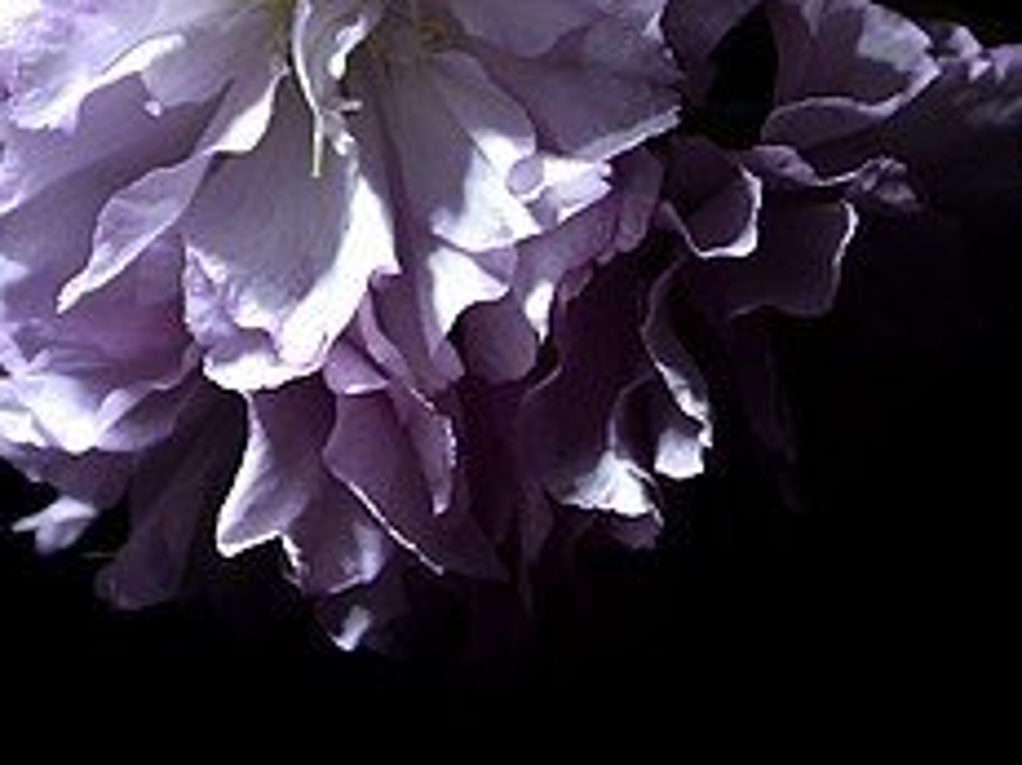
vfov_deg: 5.6
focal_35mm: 262
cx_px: 358
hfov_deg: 7.6
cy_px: -95
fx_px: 7731
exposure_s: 1/25
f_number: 5.6
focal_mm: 70
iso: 800
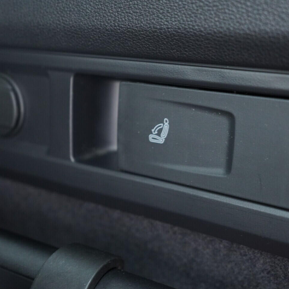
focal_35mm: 46
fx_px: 434
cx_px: 178
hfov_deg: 36.6
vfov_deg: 36.8
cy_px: 144
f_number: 2.8
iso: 1250
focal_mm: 24
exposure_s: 1/40
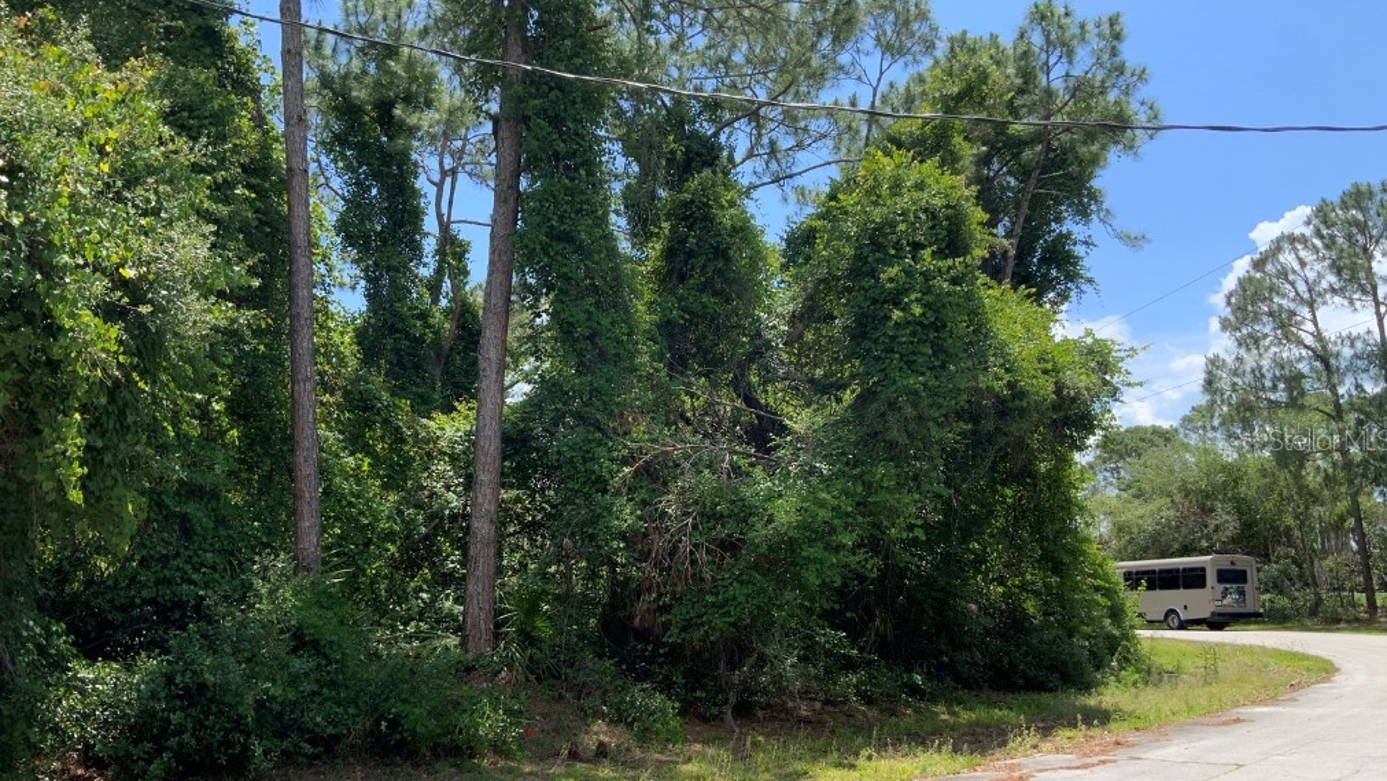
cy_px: 439
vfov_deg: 36.6
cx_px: 696
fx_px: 1177
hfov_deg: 61.0
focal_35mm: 32
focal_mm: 3
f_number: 1.8
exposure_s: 1/997
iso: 16
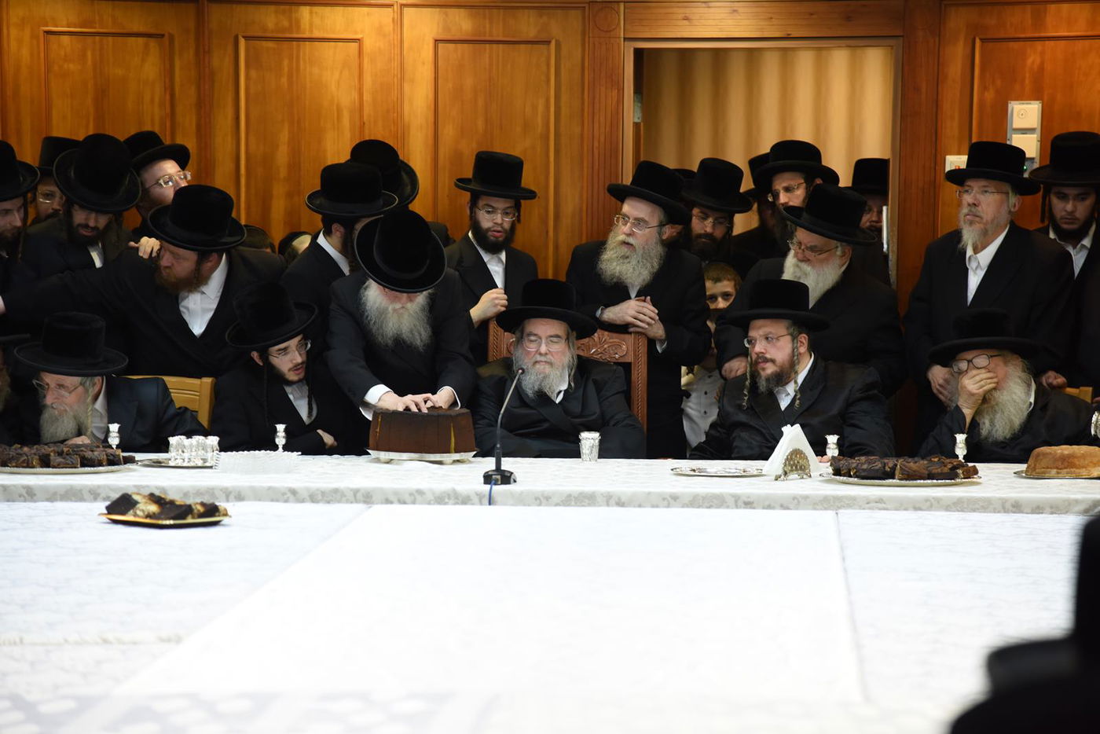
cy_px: 367
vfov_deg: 12.5
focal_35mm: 110
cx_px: 550
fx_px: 3362
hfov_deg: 18.6
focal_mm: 110
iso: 1250
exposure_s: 1/100
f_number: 4
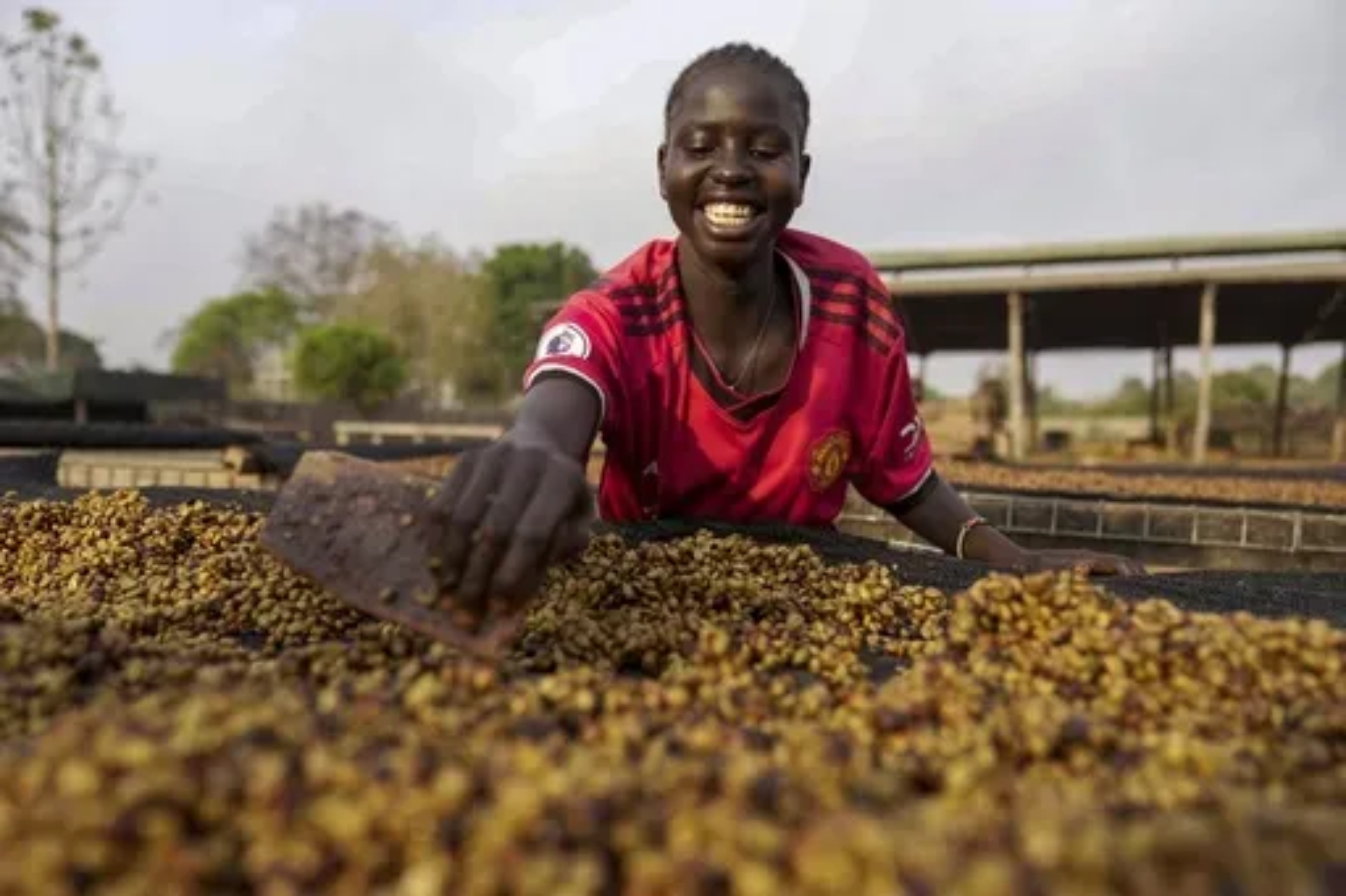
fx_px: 1121
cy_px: 448
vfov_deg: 43.6
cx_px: 673
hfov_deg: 61.9
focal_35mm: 30
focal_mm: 30
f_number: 2.8
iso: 250
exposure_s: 1/800
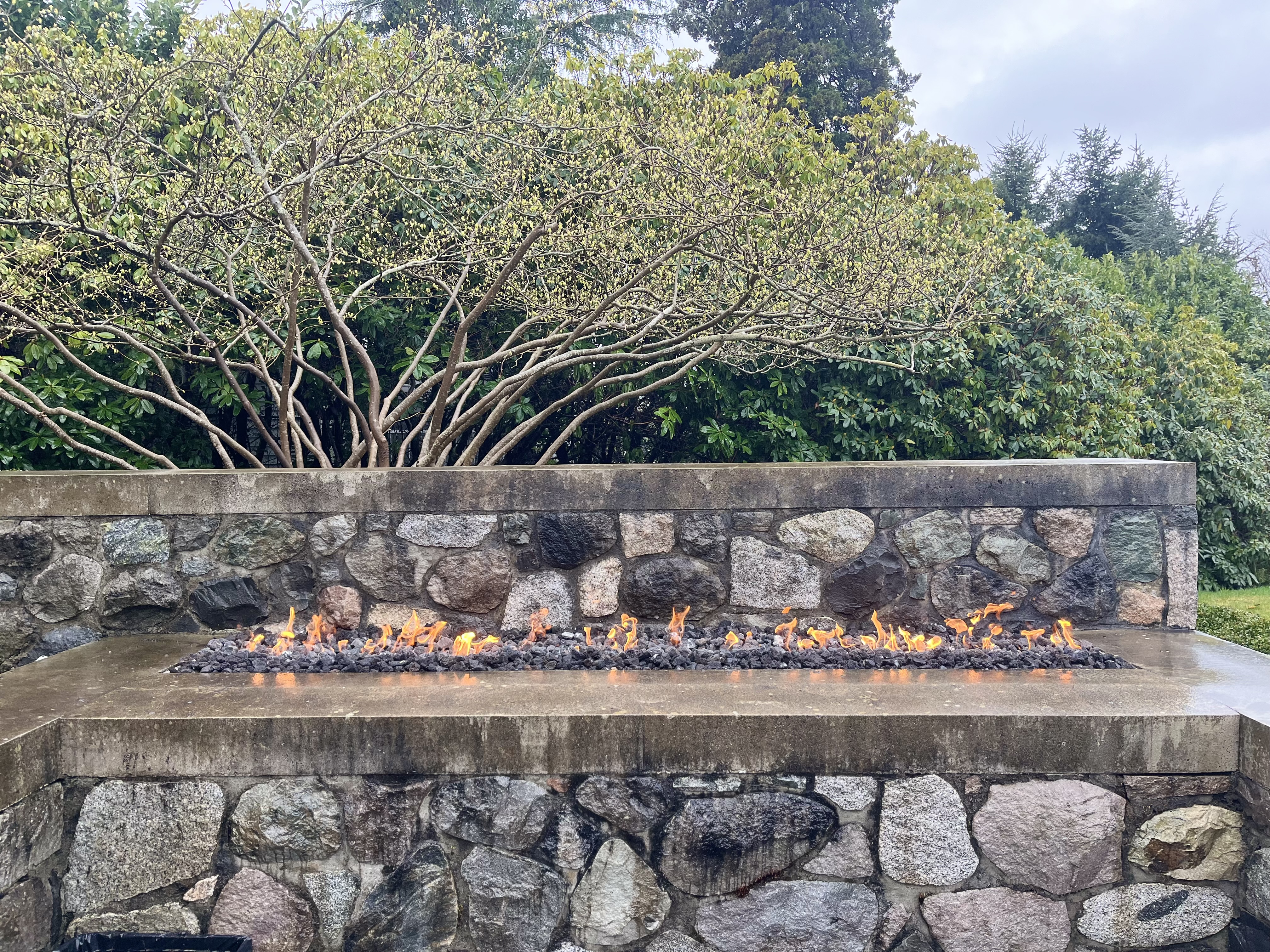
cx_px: 635
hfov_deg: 67.3
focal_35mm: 26
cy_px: 476
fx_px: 954
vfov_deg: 53.1
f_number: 1.6
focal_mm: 5.1
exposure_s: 1/122
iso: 80
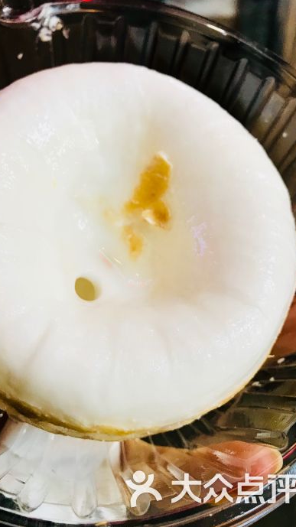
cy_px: 261
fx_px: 433
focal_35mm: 31
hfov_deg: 37.6
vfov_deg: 62.6
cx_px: 117
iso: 32
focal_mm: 3.99
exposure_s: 1/20
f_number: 1.8
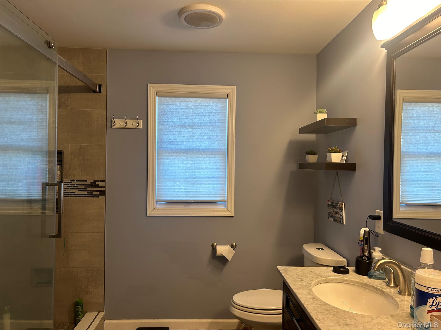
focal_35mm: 26
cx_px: 220
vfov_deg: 53.1
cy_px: 165
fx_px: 331
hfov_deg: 67.3
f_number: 1.5
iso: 100
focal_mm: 5.7
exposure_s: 1/60
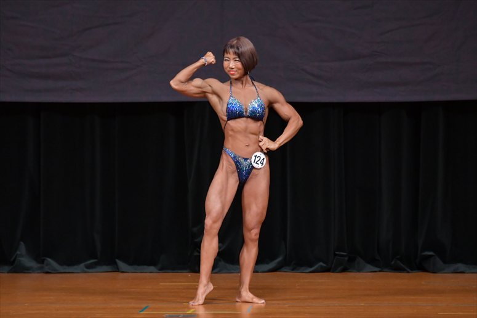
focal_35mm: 300
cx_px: 238
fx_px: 3973
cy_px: 159
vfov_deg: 4.6
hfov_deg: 6.9
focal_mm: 200
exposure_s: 1/400
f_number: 5.6
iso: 4000
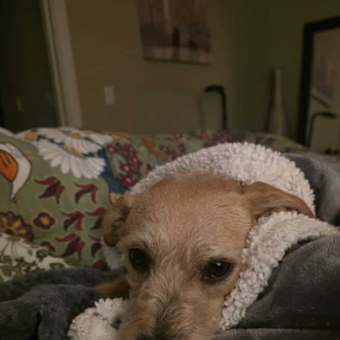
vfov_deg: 50.5
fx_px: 356
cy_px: 217
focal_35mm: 32
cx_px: 191
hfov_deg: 51.0
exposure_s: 1/40
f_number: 1.7
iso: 1600
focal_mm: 6.3
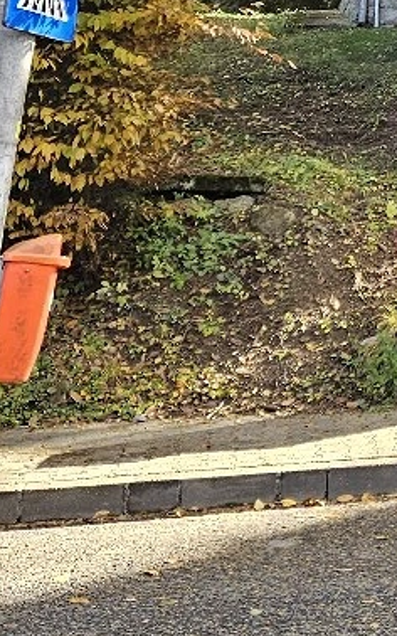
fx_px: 1490
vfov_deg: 22.4
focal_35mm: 86
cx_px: 747
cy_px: -100
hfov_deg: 13.4
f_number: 1.8
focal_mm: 5.4
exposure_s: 1/182
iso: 40
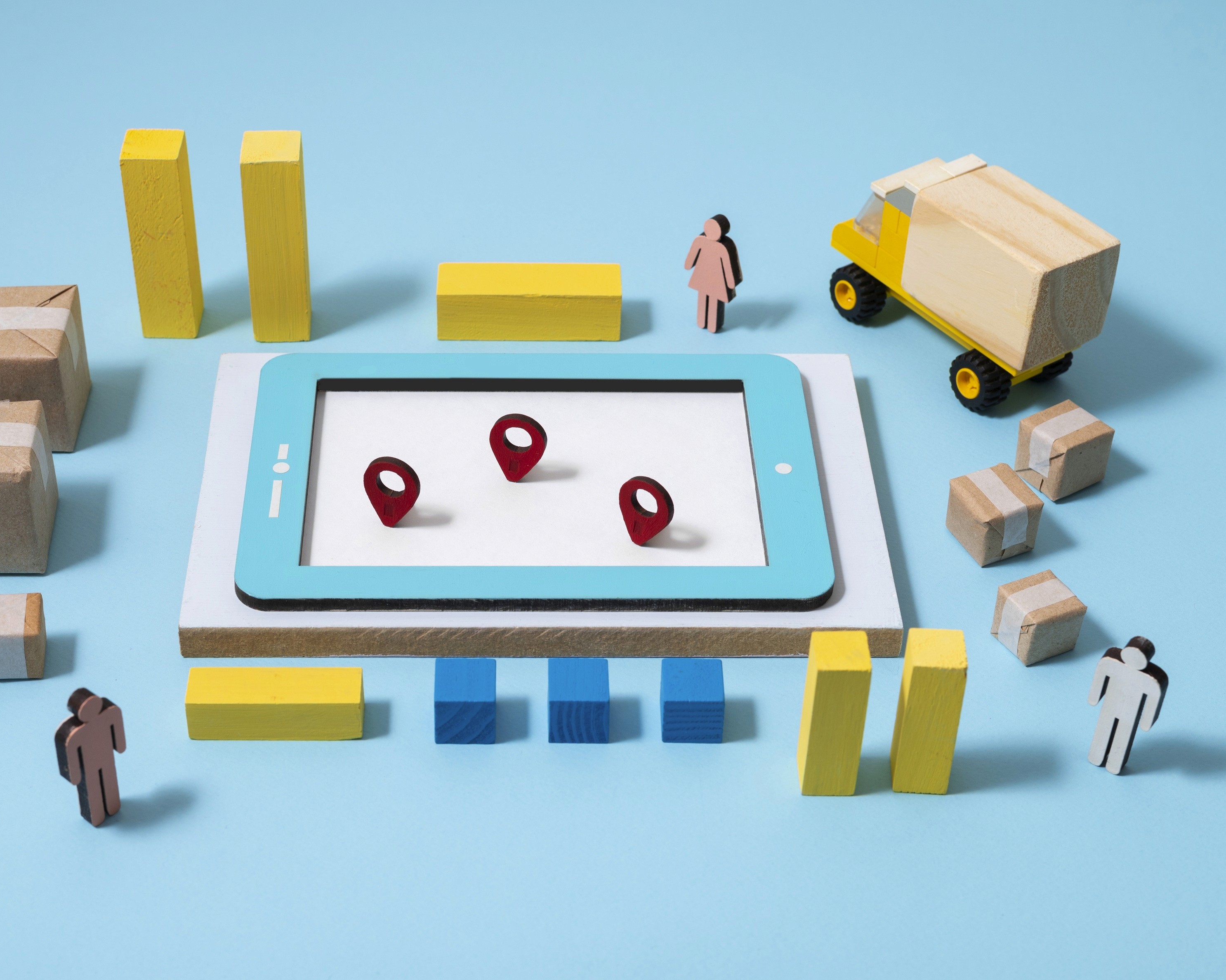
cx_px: 503
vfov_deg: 26.7
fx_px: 2068
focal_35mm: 57
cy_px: 490
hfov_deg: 32.9
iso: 200
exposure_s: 1/125
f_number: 10
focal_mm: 50
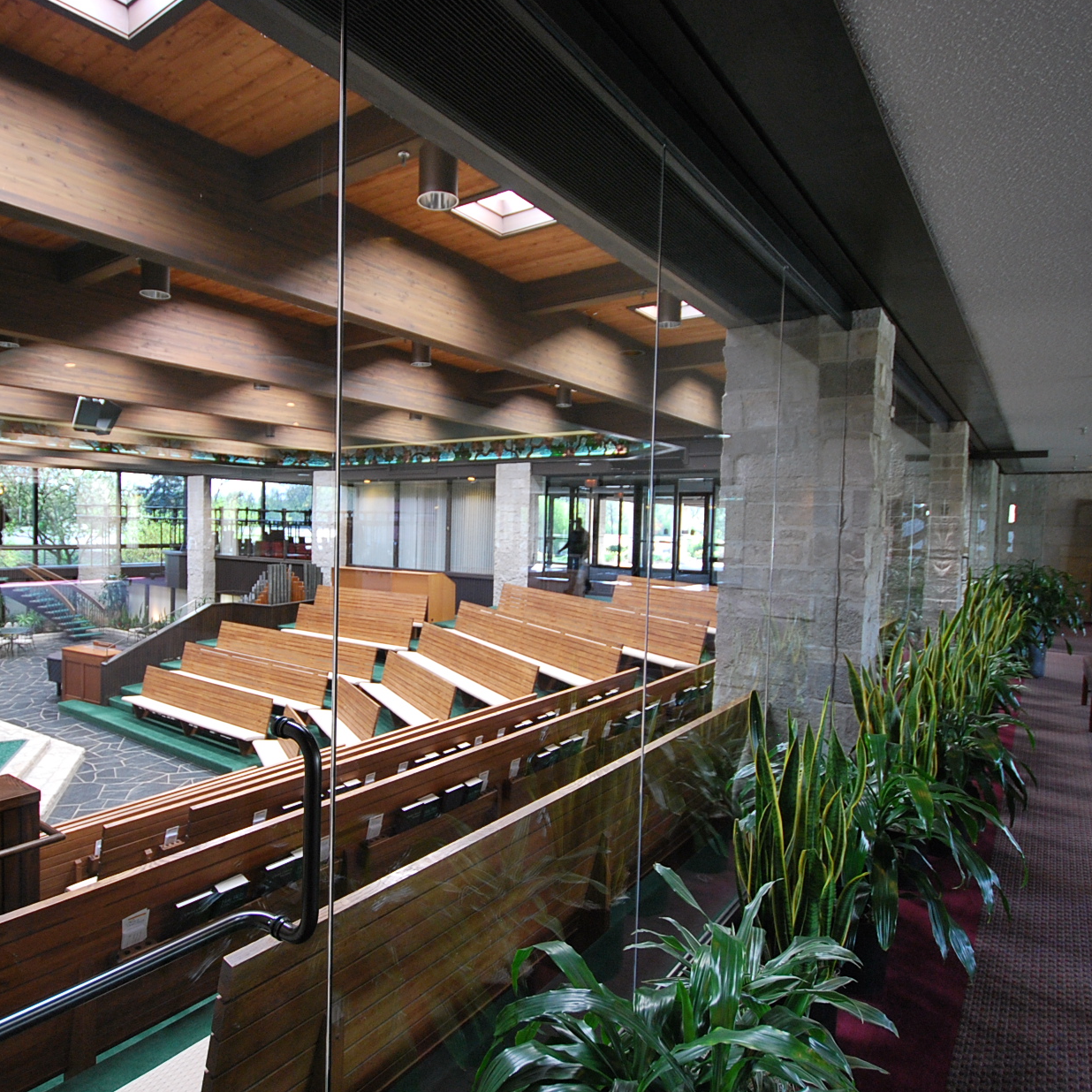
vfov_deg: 74.8
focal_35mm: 20
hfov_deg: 74.1
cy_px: 566
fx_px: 714
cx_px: 442
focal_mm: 10
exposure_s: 1/20
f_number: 3.5
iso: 400
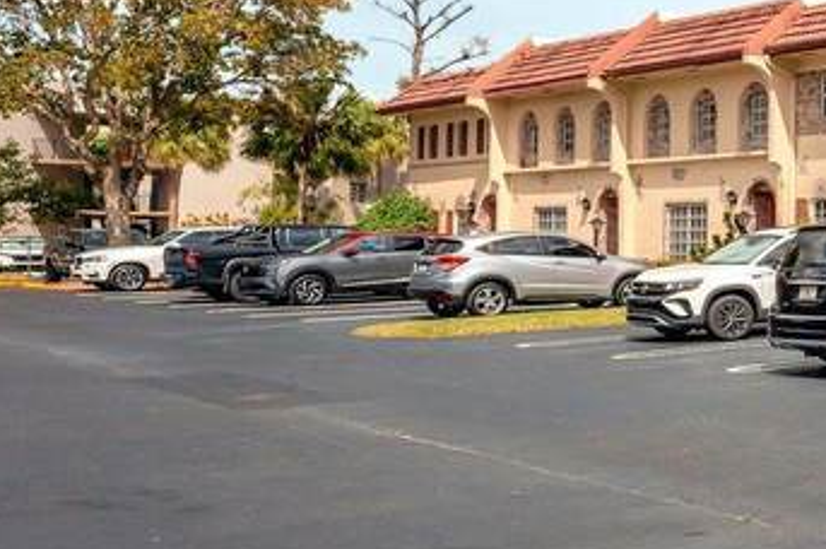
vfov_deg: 23.8
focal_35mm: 57
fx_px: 1301
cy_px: 203
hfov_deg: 25.0
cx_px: 1300
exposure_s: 1/4000
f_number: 8
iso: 400
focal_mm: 15.2
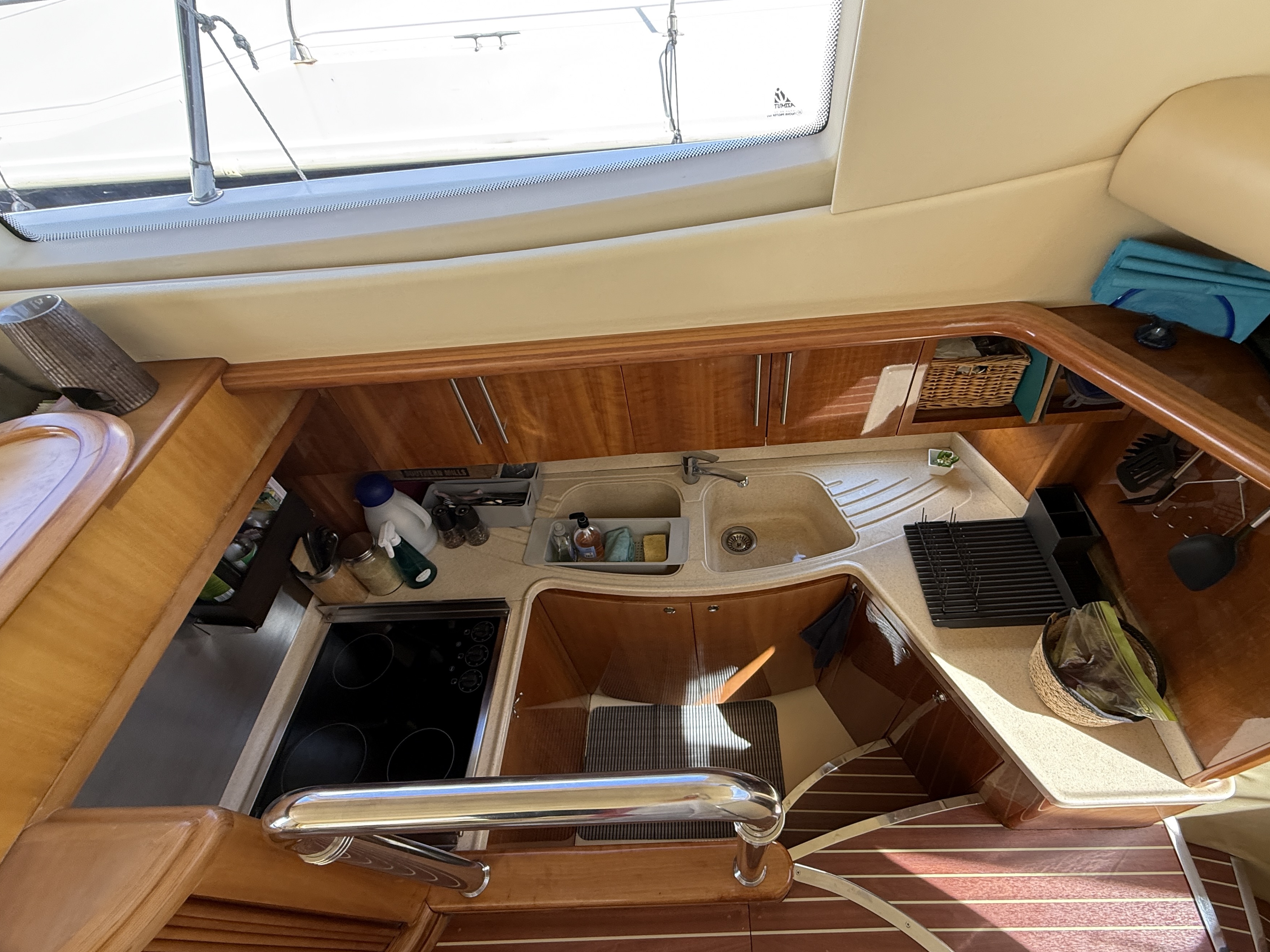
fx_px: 587
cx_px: 698
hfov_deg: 94.2
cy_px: 503
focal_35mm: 16
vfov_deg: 78.0
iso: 160
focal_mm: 2.22
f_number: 2.2
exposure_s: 1/99
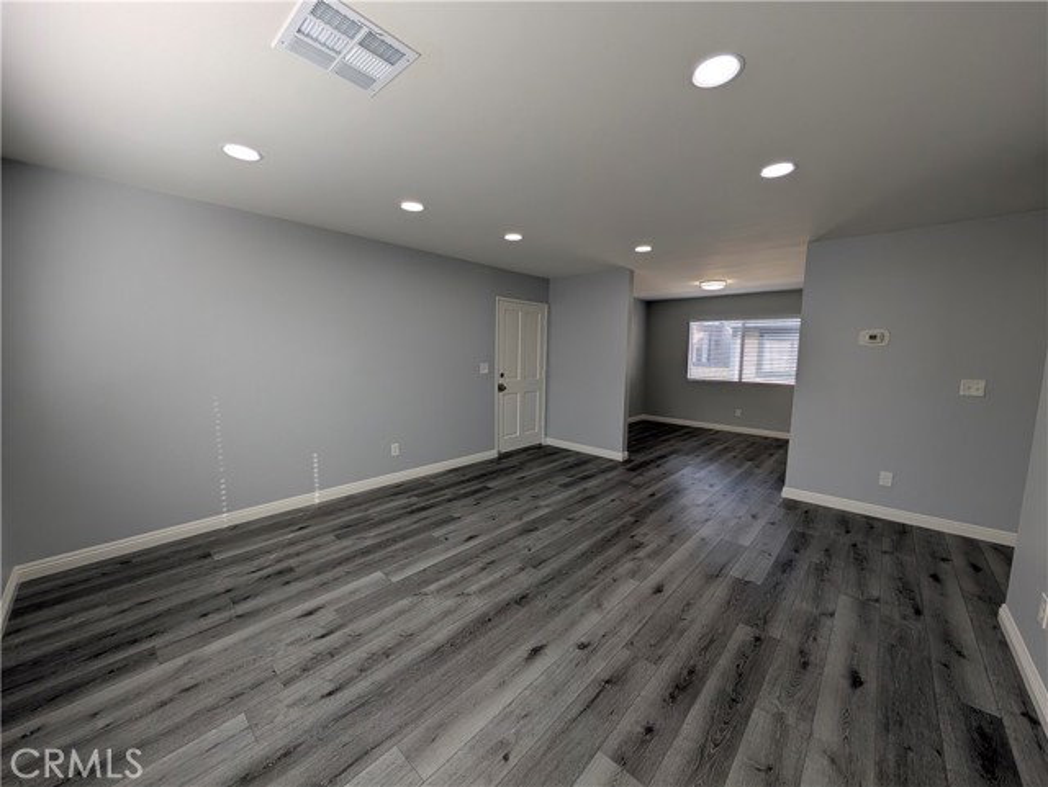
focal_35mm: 12
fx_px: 364
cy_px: 394
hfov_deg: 110.5
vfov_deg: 94.6
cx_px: 524
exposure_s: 1/353
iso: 52
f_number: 1.7
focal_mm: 2.02
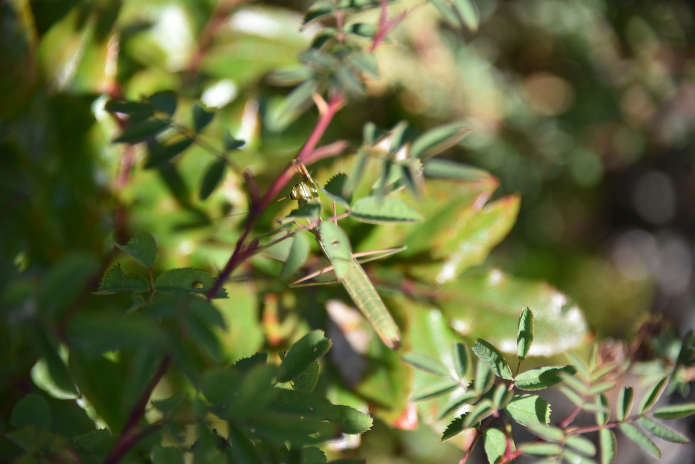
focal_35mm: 300
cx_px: 348
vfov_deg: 4.6
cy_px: 232
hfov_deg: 6.9
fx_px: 5793
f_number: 5.6
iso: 360
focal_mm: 300
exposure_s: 1/640
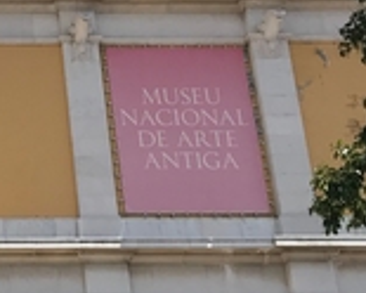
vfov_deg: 14.3
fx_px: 1148
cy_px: 307
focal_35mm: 106
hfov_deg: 16.0
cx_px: -238
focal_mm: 3.99
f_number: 1.8
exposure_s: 1/2817
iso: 20
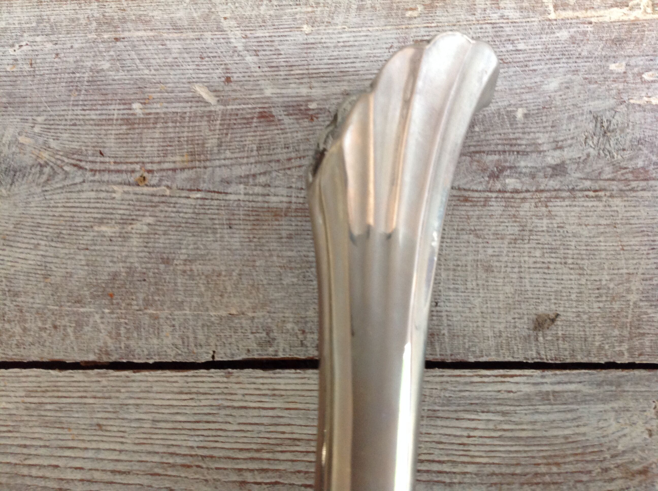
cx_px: 329
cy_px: 246
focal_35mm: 35
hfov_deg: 52.7
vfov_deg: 40.6
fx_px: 664
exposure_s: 1/15
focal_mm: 4.28
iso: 125
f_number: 2.4
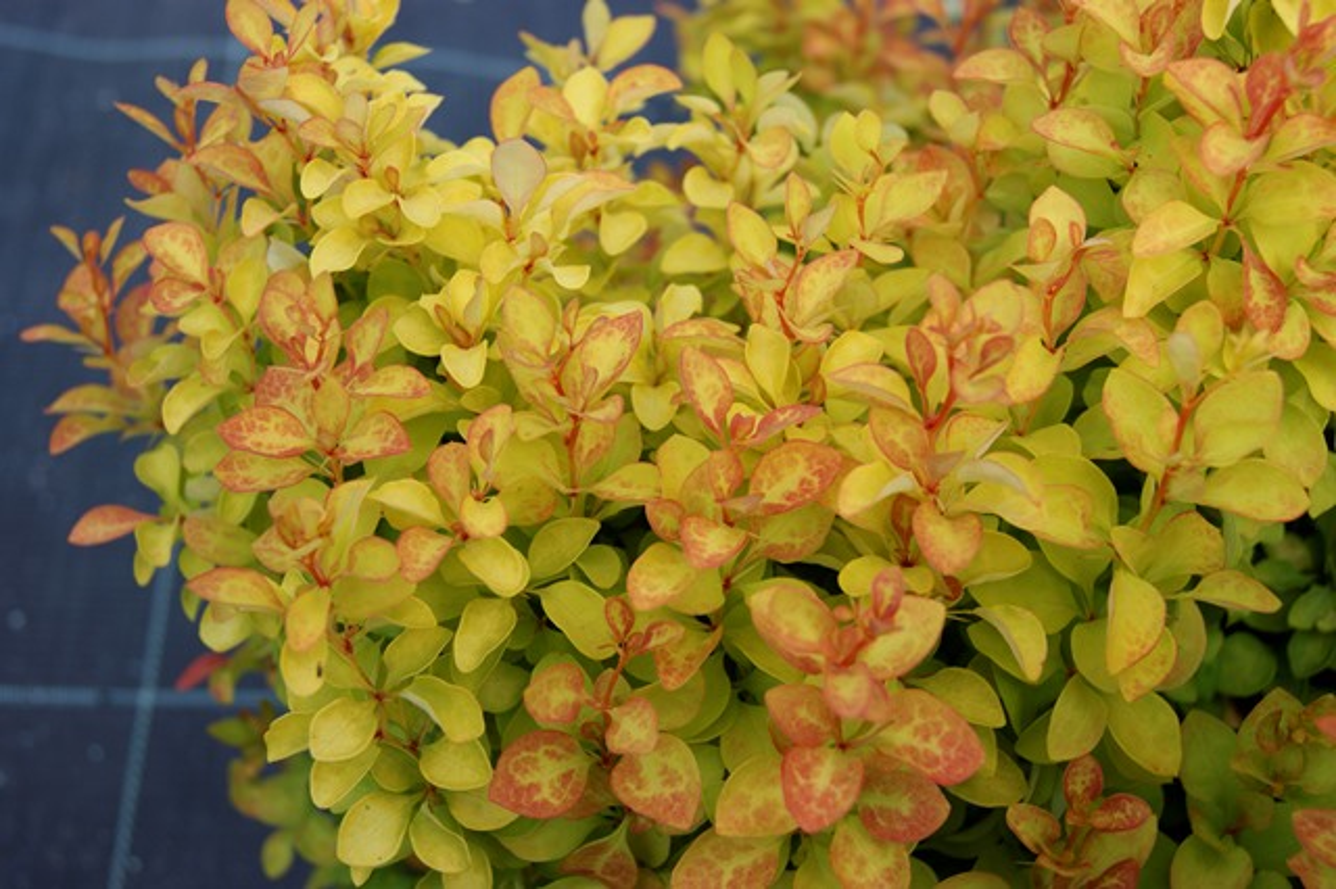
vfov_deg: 25.7
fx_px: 1947
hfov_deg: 37.9
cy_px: 444
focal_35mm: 52
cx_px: 668
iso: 100
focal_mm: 35
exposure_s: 1/125
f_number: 5.6
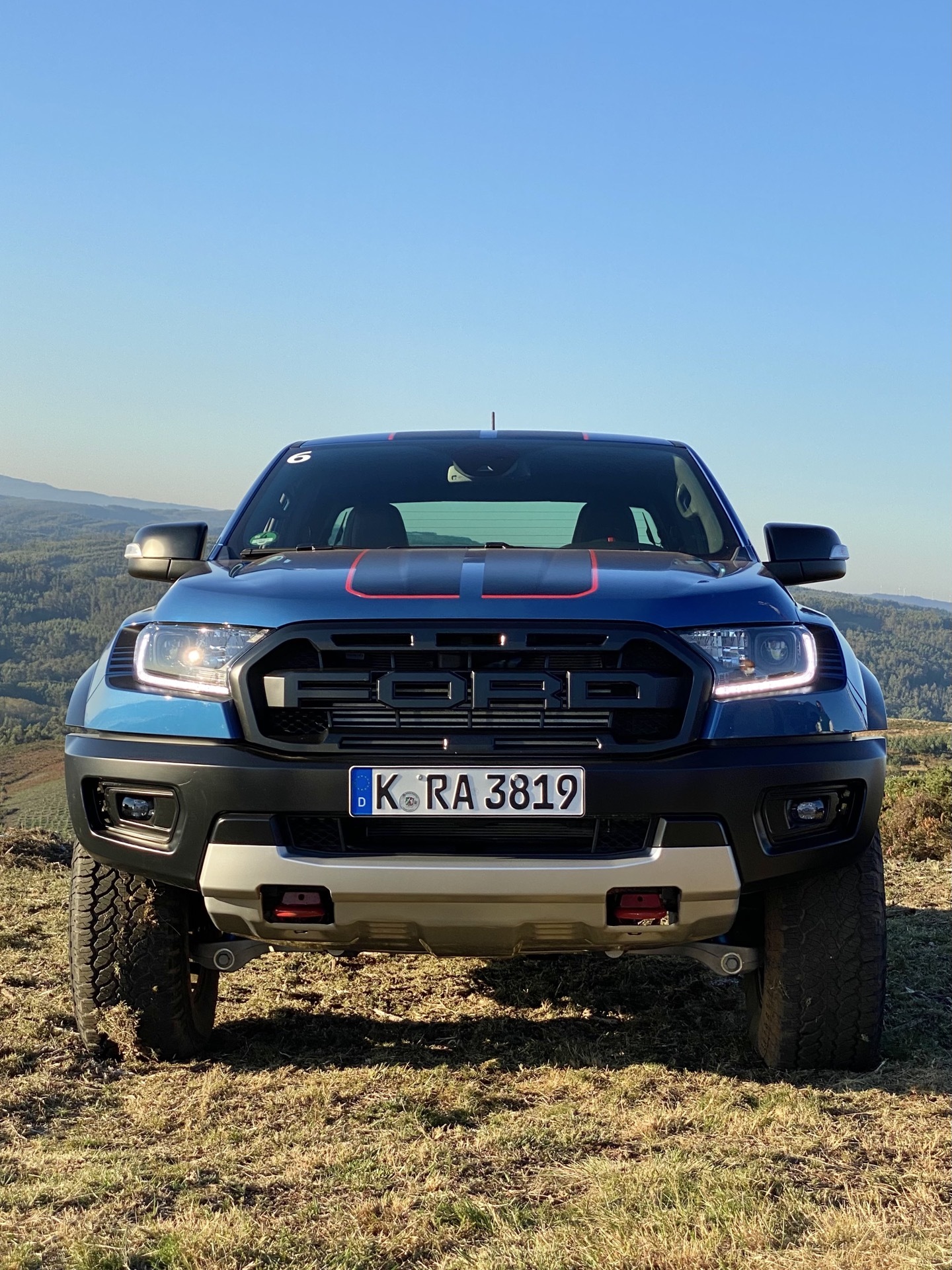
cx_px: 476
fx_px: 1907
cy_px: 635
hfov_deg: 28.0
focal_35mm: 52
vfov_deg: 36.8
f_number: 2
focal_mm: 6
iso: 20
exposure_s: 1/813
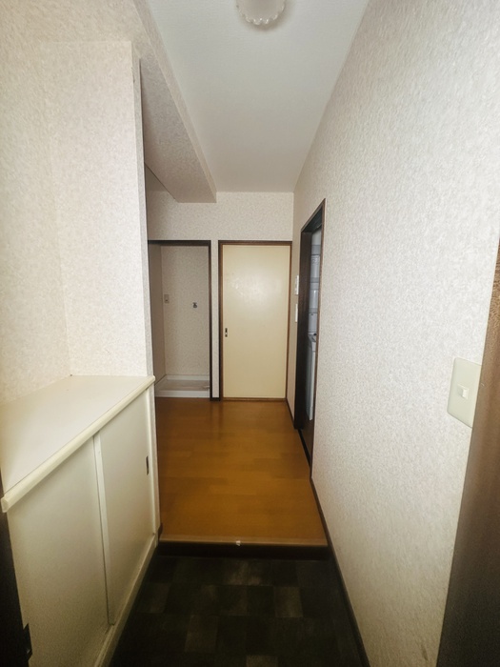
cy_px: 334
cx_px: 250
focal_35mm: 14
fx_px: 270
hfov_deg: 85.7
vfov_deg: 102.1
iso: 200
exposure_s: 1/50
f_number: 2.2
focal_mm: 2.22
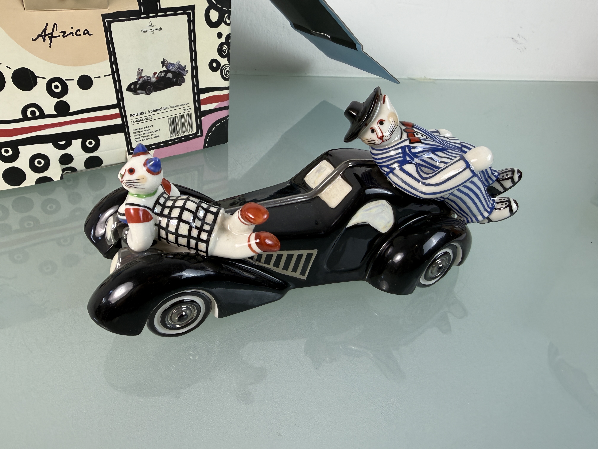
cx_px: 299
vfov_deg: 56.8
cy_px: 224
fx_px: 415
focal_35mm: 24
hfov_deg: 71.6
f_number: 2.2
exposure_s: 1/100
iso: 64
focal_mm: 2.22
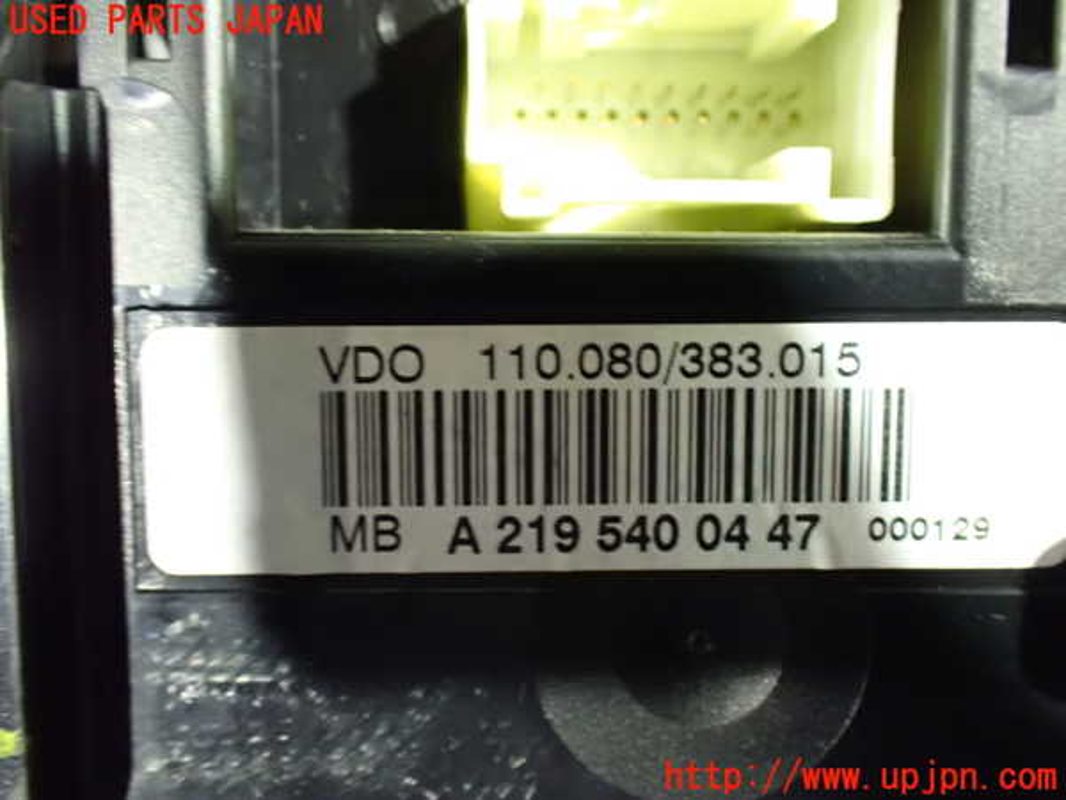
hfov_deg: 51.4
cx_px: 533
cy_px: 400
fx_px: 1109
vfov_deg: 39.7
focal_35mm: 36
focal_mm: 6.37
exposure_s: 1/15
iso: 1600
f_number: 2.5
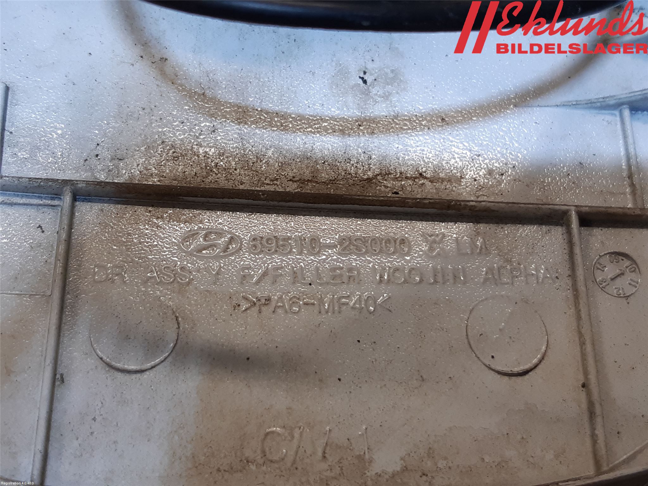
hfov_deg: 67.3
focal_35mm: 26
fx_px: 487
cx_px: 324
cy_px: 243
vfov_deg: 53.1
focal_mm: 3.93
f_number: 1.7
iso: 64
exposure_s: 1/100
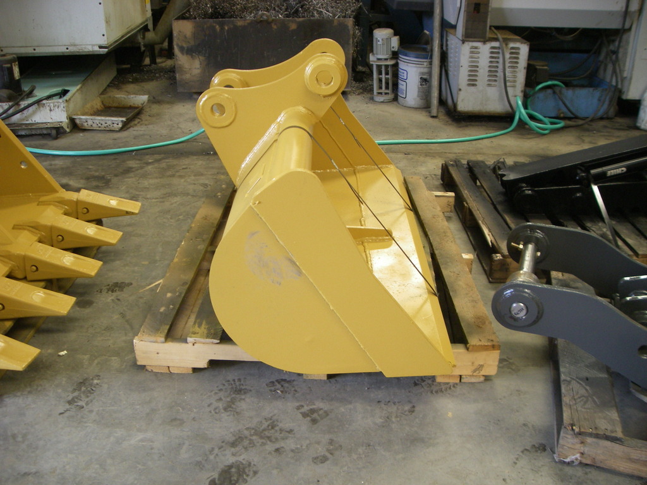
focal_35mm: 38
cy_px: 242
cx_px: 324
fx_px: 710
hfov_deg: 49.0
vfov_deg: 37.7
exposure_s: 1/50
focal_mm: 6.2
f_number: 2.7
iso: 160
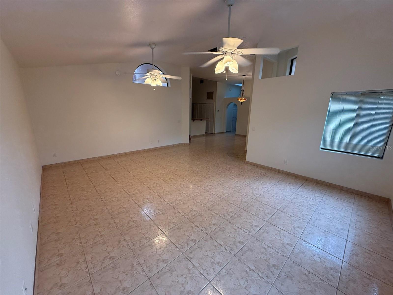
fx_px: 159
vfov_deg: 85.7
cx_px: 196
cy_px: 148
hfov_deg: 102.1
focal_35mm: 14
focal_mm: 2.22
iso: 200
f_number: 2.2
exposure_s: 1/120
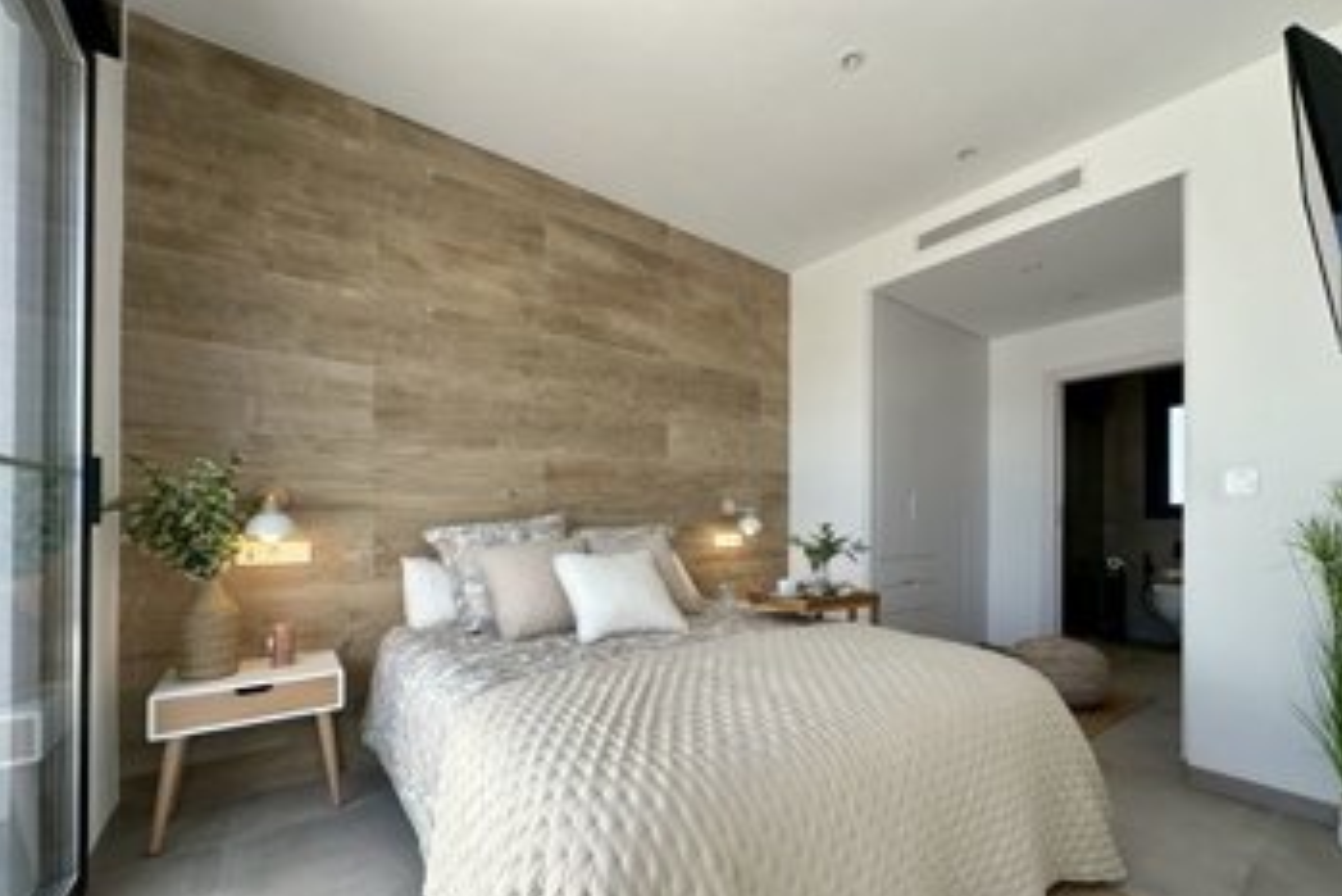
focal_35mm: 15
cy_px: 515
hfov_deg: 100.3
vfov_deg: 76.9
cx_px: 688
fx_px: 559
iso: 40
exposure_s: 1/225
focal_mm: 2.22
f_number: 2.2
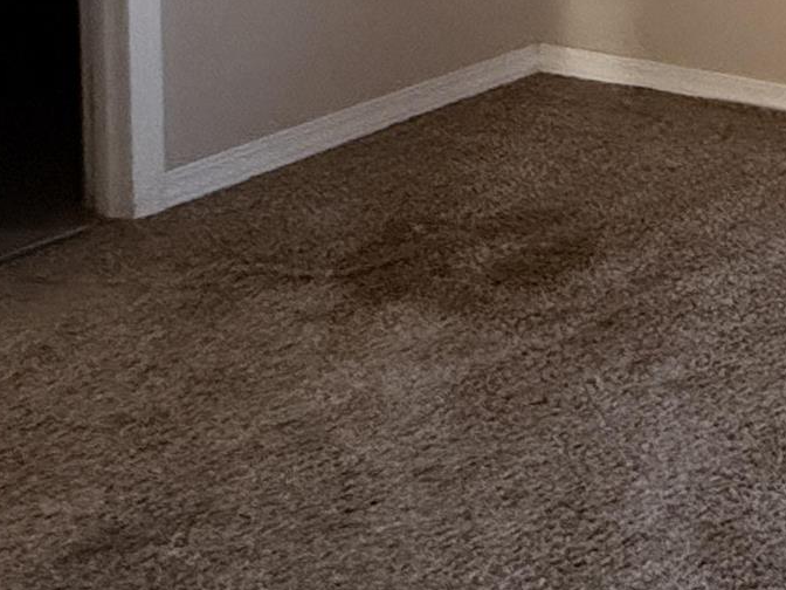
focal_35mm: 64
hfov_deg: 22.1
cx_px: 1317
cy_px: -343
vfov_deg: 19.4
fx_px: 1453
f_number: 2.2
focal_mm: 2.22
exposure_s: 1/60
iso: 640
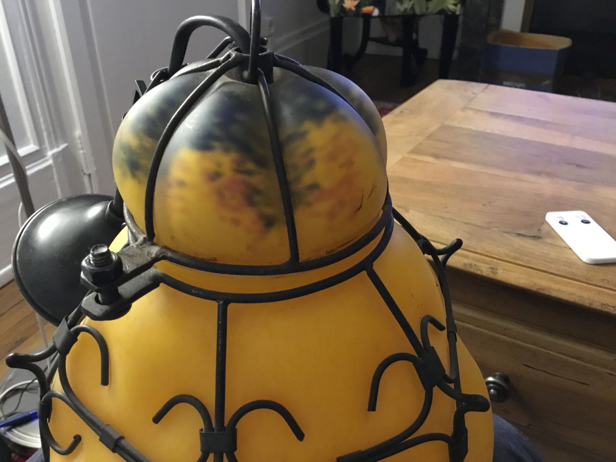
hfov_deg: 58.4
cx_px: 308
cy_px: 231
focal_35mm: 31
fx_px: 552
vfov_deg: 45.4
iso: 640
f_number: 2.4
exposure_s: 1/17
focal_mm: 3.3
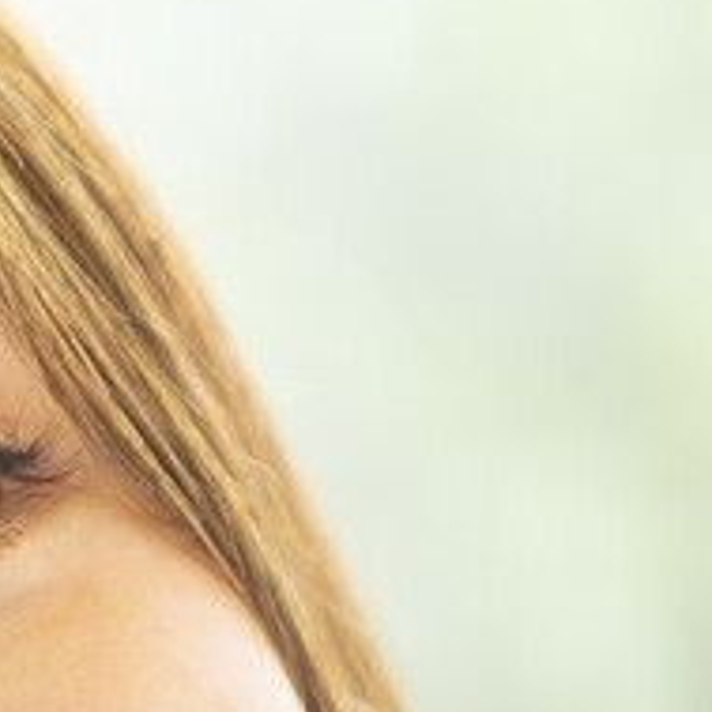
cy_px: 1481
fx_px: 8796
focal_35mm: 378
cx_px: -878
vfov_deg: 4.6
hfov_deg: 4.5
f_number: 3.2
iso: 1000
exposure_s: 1/160
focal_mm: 70
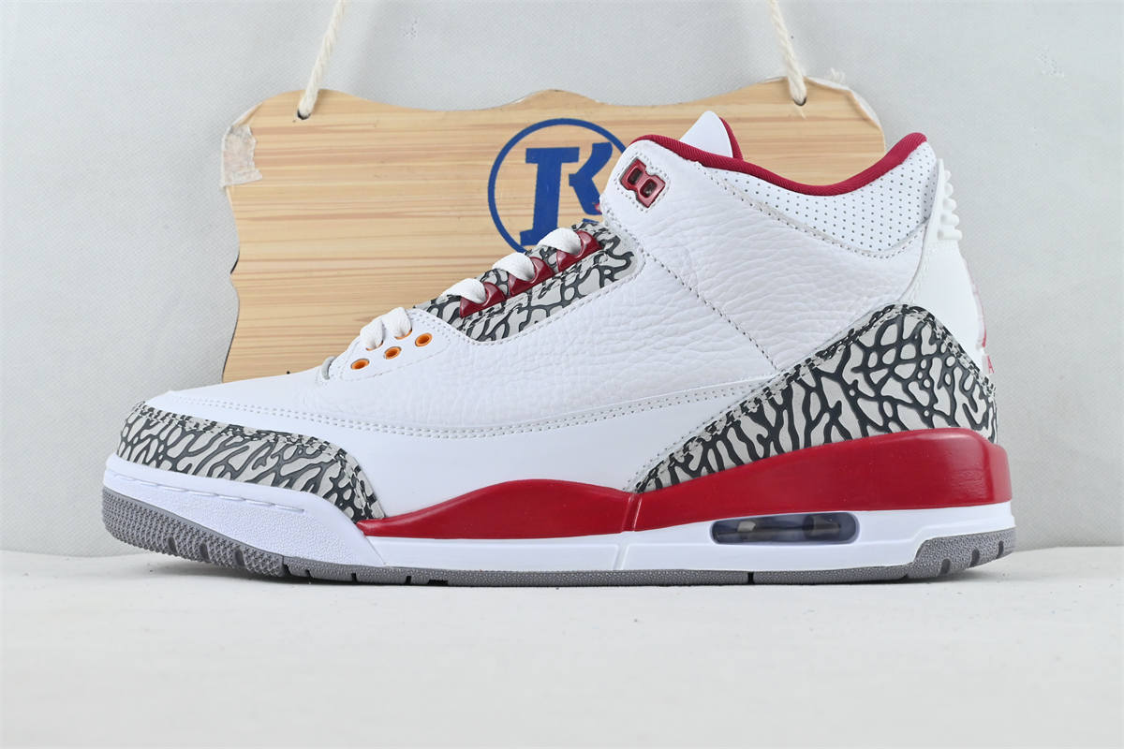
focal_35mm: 46
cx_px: 562
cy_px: 374
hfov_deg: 43.0
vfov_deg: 29.4
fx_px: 1428
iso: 1000
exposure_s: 1/125
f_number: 10
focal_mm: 30.5
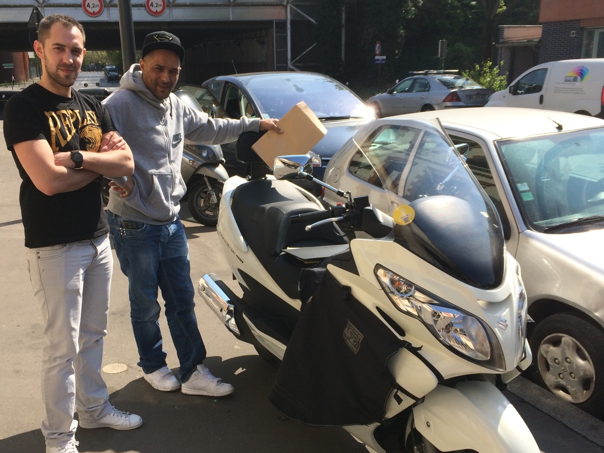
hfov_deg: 51.3
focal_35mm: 36
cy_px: 258
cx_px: 279
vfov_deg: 39.6
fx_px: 628
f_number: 2.2
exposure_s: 1/1520
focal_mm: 4.15
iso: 32
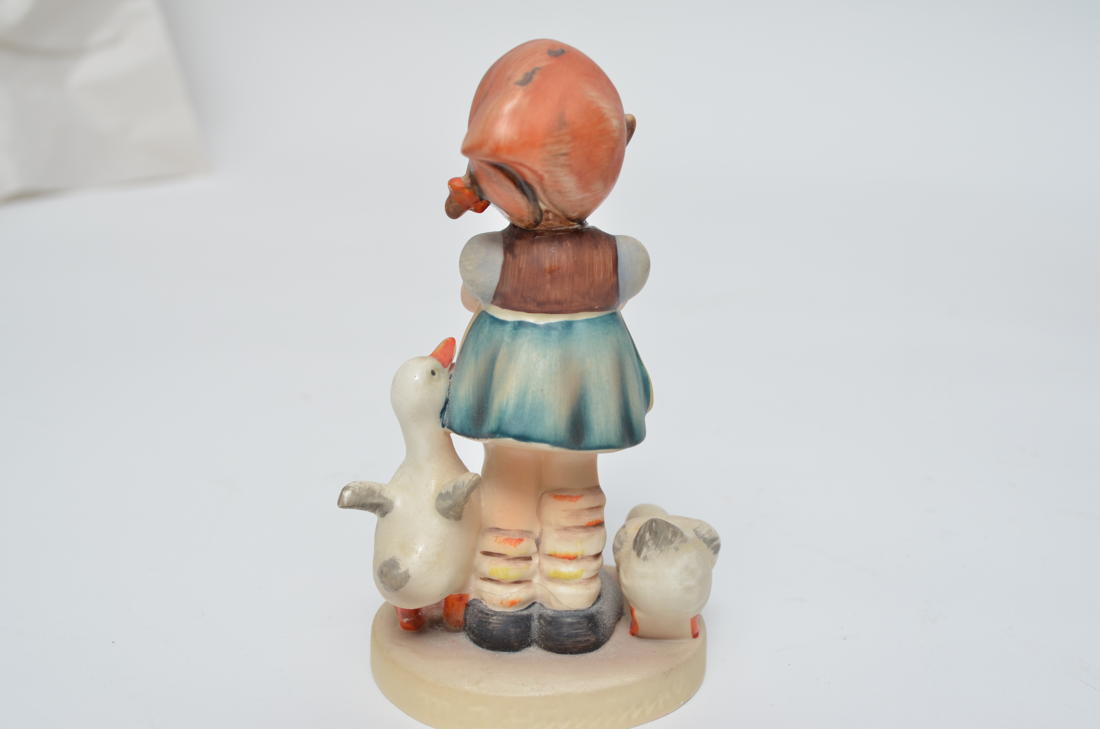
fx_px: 1281
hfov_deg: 46.5
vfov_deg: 31.8
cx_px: 550
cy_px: 364
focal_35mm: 42
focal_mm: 28
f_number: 6.7
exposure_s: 1/180
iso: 250
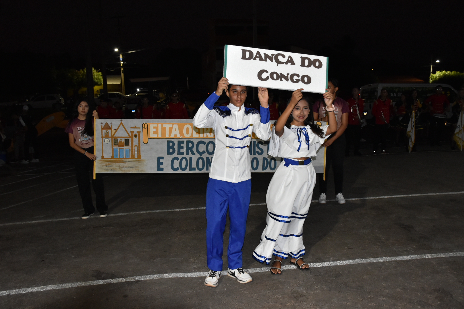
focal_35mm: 30
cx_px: 232
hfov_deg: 61.9
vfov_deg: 43.6
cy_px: 154
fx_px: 387
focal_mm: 20
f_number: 4.5
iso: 1600
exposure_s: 1/100
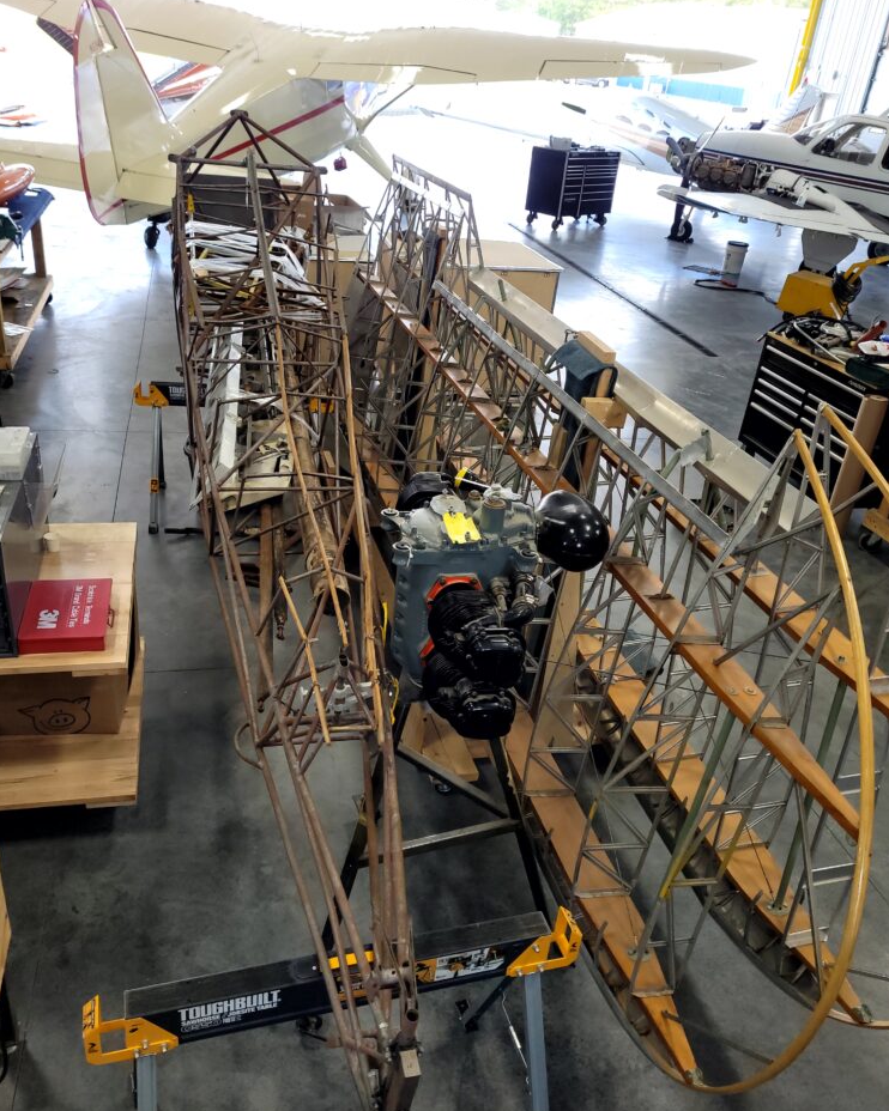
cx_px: 436
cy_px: 570
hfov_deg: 51.5
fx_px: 921
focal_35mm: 28
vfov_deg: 62.2
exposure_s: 1/120
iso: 80
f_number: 1.8
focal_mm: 5.4
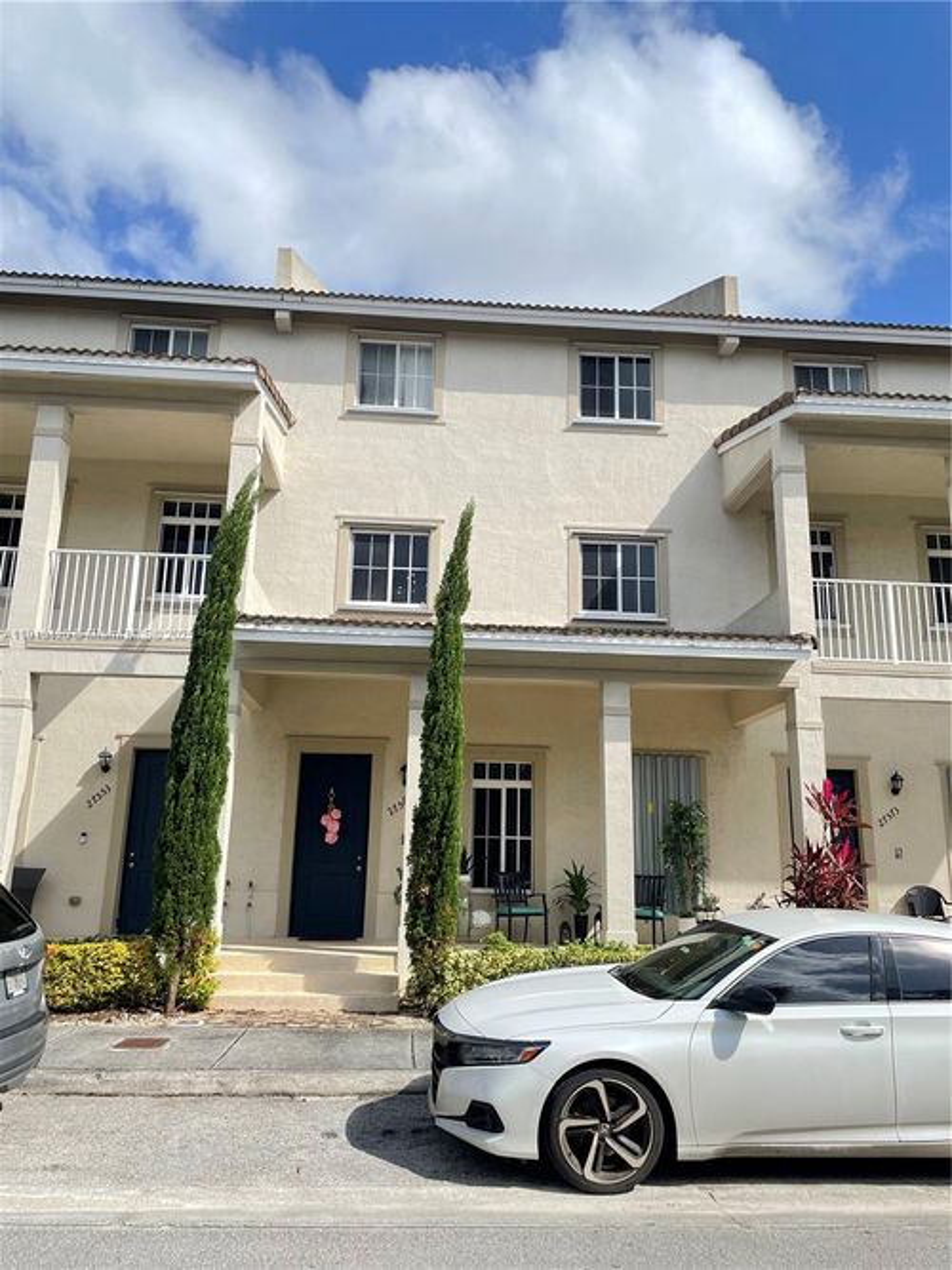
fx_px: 954
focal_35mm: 26
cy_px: 635
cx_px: 476
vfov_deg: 67.3
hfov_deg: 53.0
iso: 32
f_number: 1.6
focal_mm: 4.2
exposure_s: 1/2257
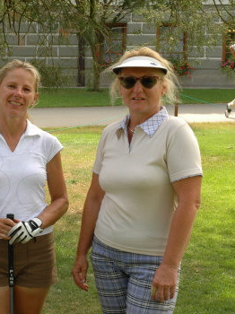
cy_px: 148
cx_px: -13
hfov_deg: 15.4
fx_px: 852
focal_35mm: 94
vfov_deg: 20.9
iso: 400
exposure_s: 1/125
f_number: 9
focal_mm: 38
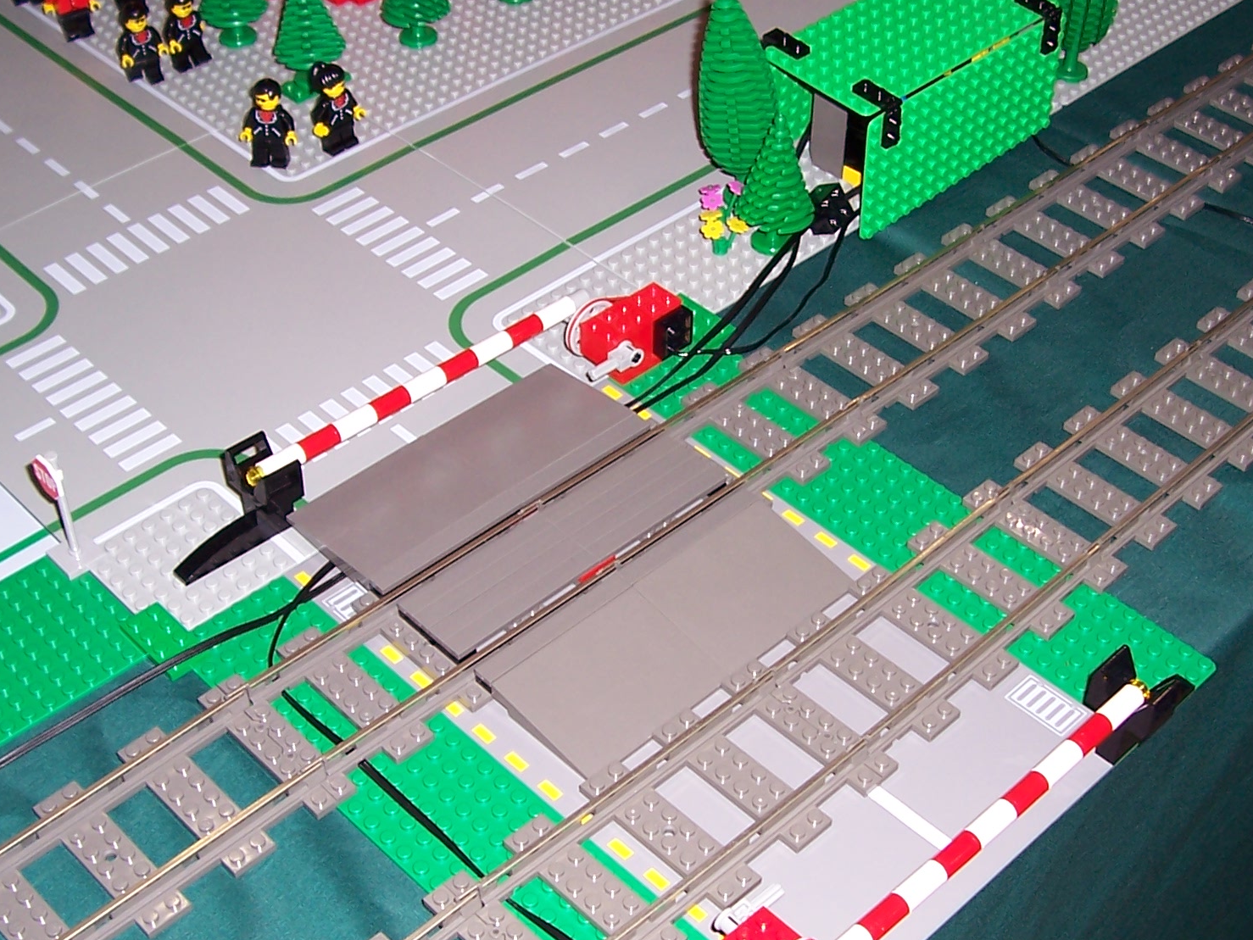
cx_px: 674
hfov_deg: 36.1
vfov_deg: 27.5
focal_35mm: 53
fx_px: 1919
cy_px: 522
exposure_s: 1/60
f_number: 2.7
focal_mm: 5.6
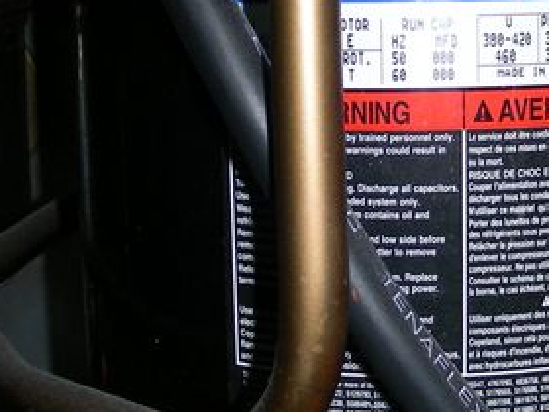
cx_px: 382
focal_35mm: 87
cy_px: 84
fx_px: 1380
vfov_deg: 16.8
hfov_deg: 22.4
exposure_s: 1/60.1
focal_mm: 6.3
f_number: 3.5
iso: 50
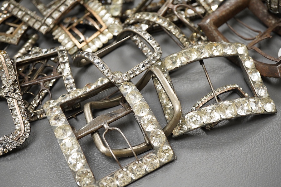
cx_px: 140
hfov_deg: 43.6
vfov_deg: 29.9
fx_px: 351
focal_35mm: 45
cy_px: 94
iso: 1250
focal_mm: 30
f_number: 8
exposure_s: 1/125
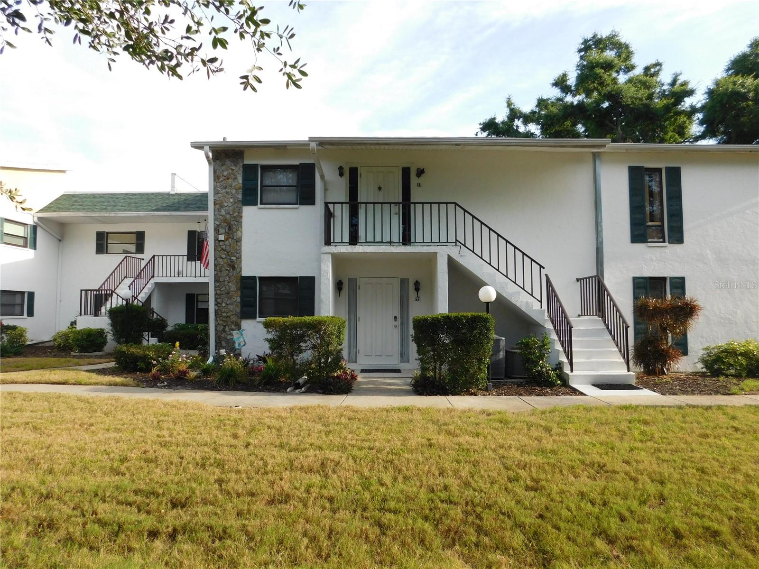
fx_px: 504
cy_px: 284
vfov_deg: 58.9
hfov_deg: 73.9
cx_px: 380
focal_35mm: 23
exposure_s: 1/640
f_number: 3
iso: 125
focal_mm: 4
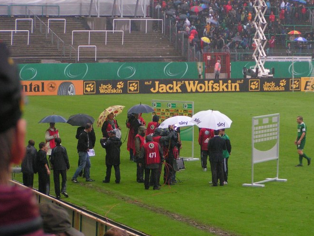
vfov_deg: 8.5
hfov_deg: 11.4
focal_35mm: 174
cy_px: 108
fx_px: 1579
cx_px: 186
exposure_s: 1/125
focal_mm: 21.9
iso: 200
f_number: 3.5
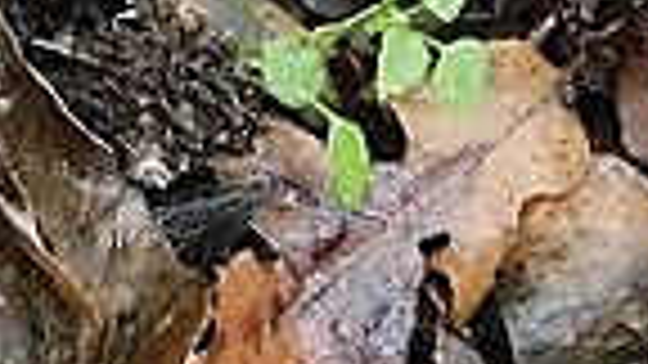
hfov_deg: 9.7
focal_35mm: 204
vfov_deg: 5.9
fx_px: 3505
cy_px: -180
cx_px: -698
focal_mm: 6.3
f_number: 3.5
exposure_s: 1/5
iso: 800
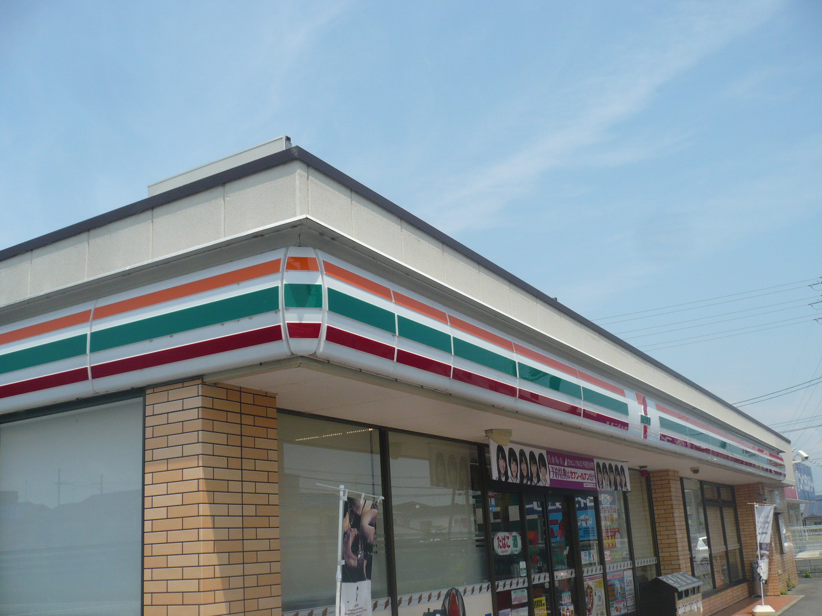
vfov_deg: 40.7
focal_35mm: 35
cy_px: 308
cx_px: 411
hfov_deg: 52.6
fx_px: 831
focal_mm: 5.8
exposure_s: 1/320
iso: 100
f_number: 8
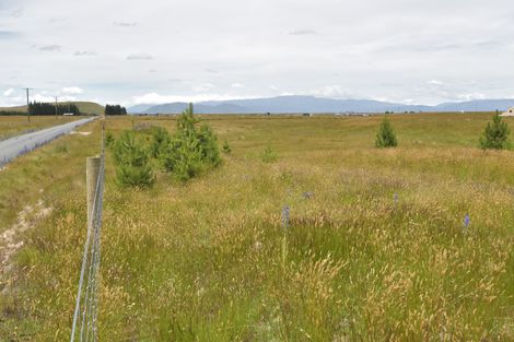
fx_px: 514
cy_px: 171
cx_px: 257
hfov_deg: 53.1
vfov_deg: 36.8
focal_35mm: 36
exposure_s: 1/200
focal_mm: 24
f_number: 10
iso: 100
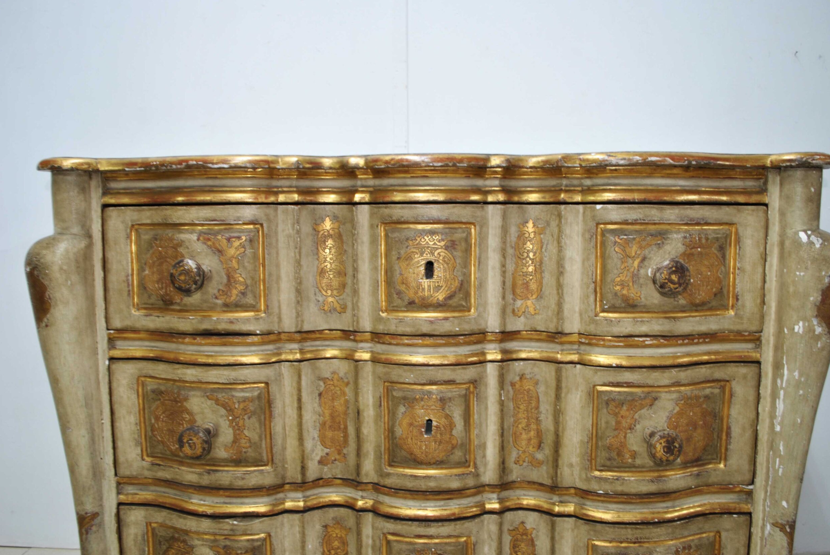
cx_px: 423
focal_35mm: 28
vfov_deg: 46.5
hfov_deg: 65.4
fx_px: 646
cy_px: 275
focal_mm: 18
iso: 200
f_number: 3.5
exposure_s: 1/13
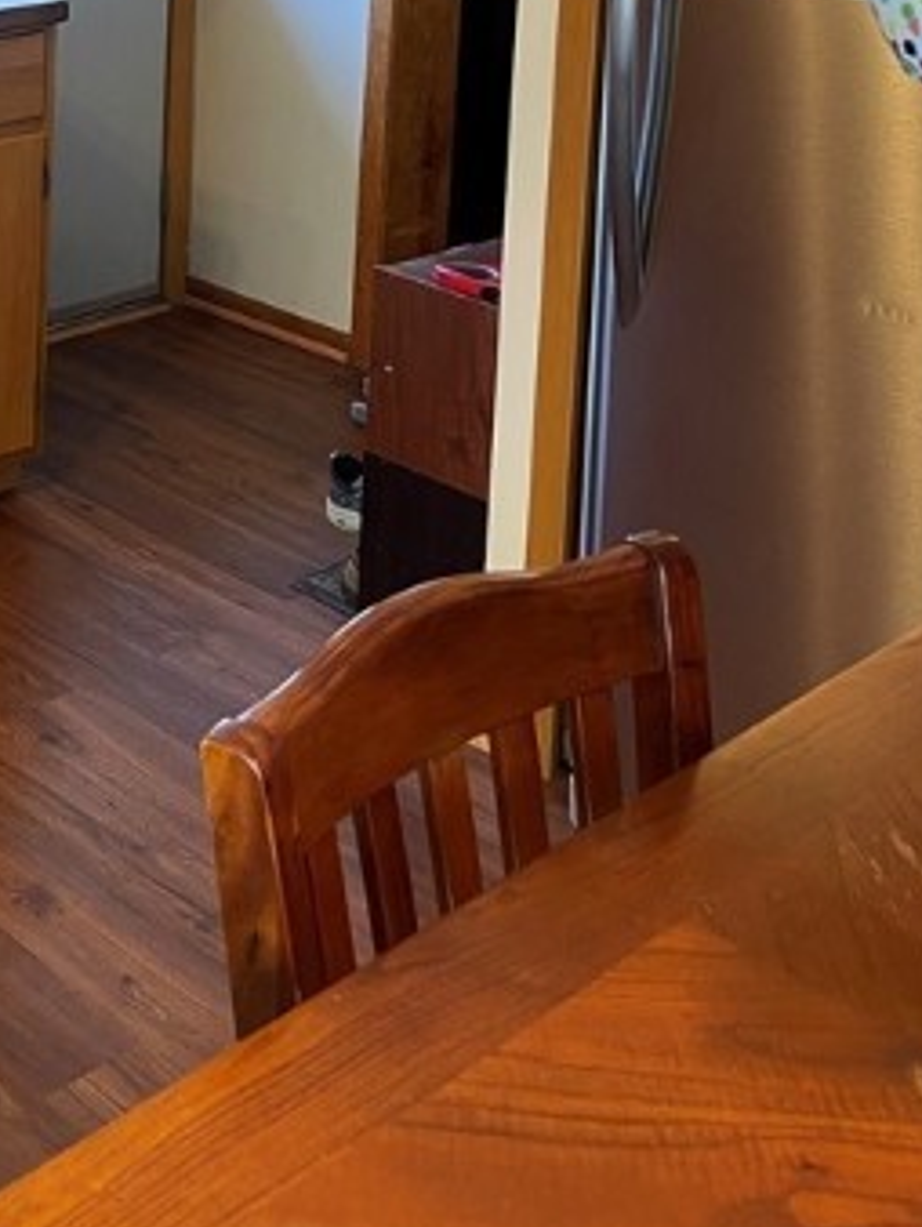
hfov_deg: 23.7
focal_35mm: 59
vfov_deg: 30.0
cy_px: -54
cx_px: -18
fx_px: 2093
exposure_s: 1/60
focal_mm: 5.1
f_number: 1.6
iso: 80
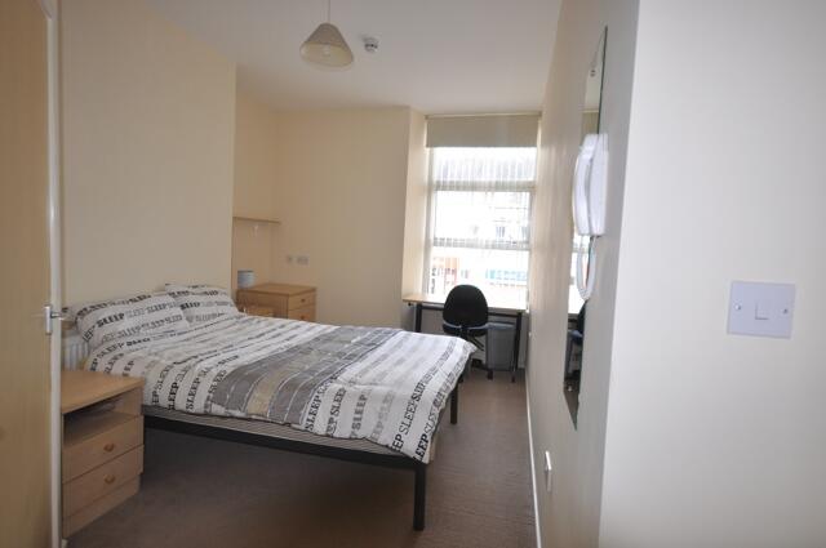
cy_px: 274
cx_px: 413
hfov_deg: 85.5
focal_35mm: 20
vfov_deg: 63.1
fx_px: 447
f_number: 4.5
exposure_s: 1/60
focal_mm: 13
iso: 400
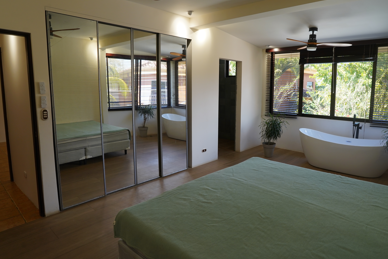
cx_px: 223
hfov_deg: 78.1
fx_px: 237
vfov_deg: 57.1
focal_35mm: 22
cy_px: 116
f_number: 7.1
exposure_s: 1/60
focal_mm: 18
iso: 400
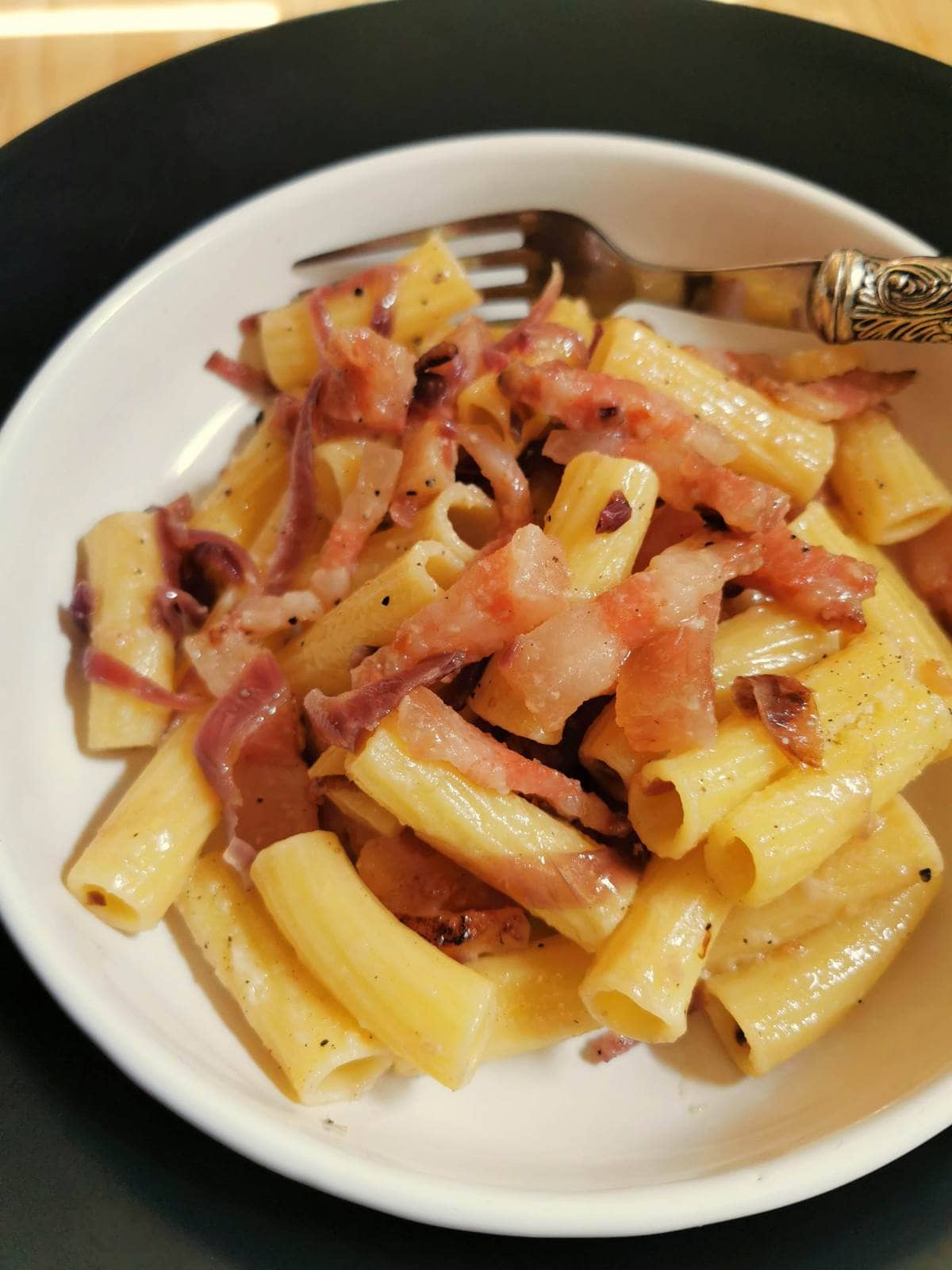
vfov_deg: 65.3
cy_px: 635
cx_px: 476
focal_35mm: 27
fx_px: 990
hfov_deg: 51.4
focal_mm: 5.56
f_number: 1.6
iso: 125
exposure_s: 1/50
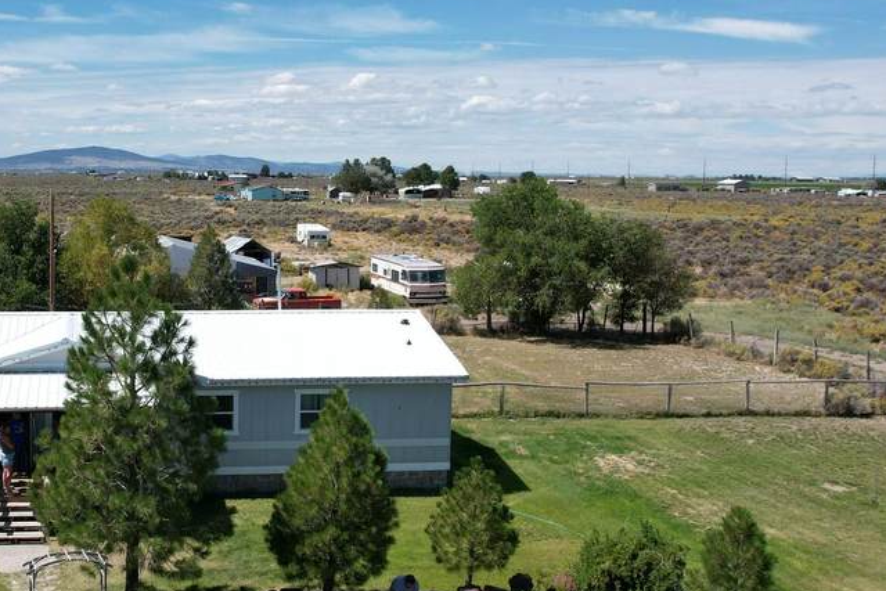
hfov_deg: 42.7
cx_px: 192
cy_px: 258
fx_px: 1083
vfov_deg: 30.5
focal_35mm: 44
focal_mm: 8.38
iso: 100
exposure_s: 1/640
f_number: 2.8
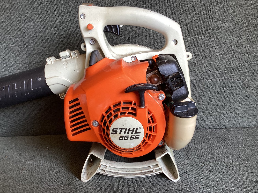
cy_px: 96
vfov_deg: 45.4
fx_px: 231
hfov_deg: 58.3
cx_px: 129
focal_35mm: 31
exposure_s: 1/60
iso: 64
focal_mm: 3.3
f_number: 2.4
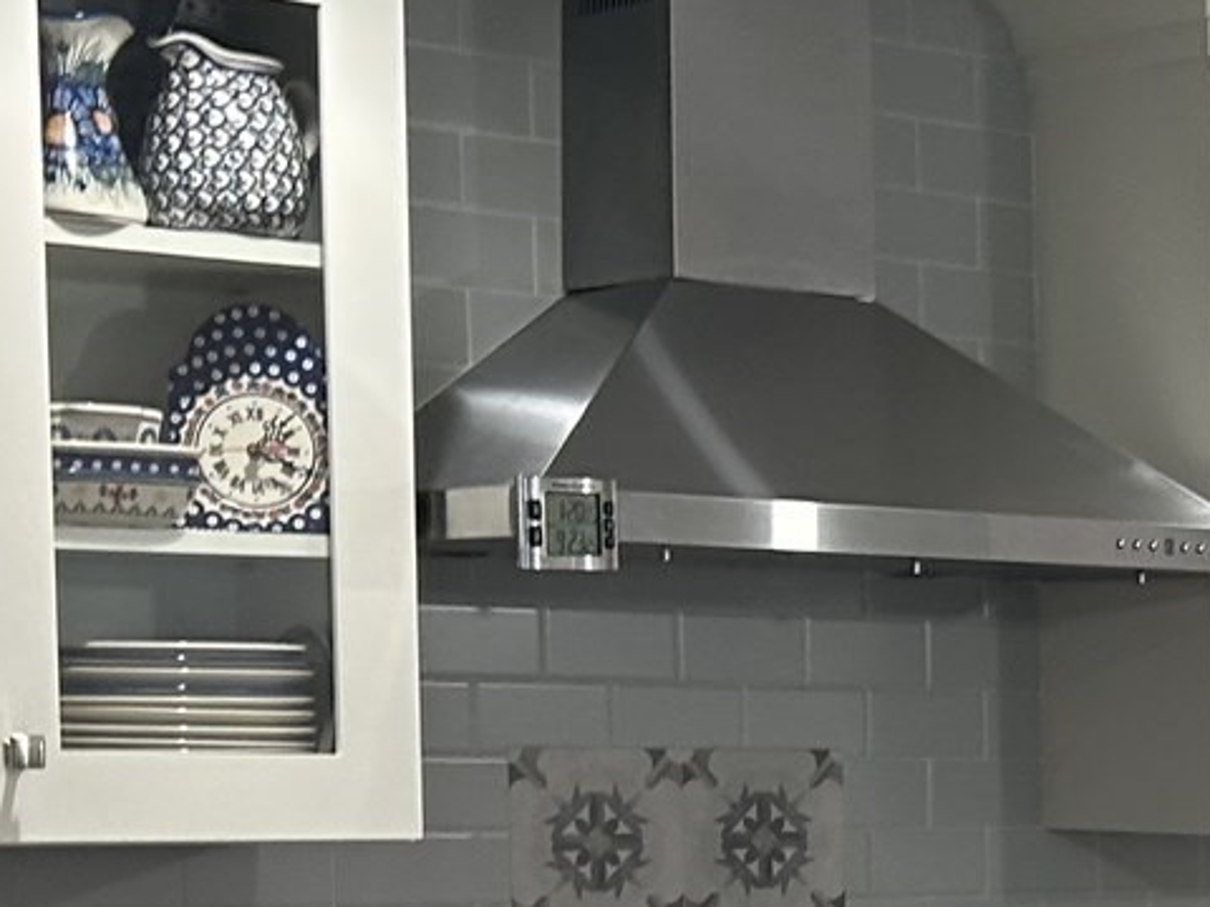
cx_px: 1681
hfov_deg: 16.5
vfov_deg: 12.9
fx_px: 3880
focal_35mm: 111
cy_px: 1184
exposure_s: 1/60
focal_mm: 5.7
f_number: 1.5
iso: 80
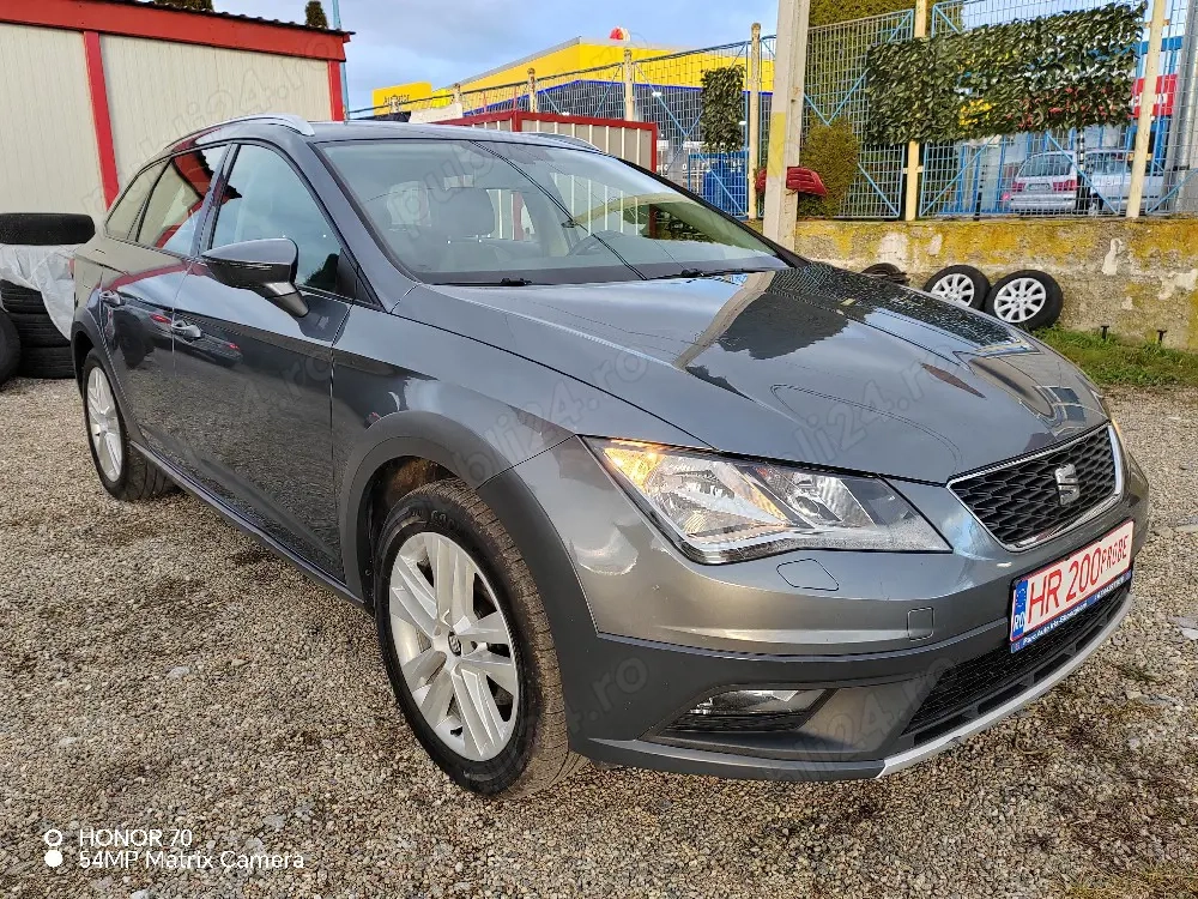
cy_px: 450
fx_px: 934
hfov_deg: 65.3
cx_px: 599
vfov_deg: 51.4
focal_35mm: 27
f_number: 1.9
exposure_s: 1/100
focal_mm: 5.52
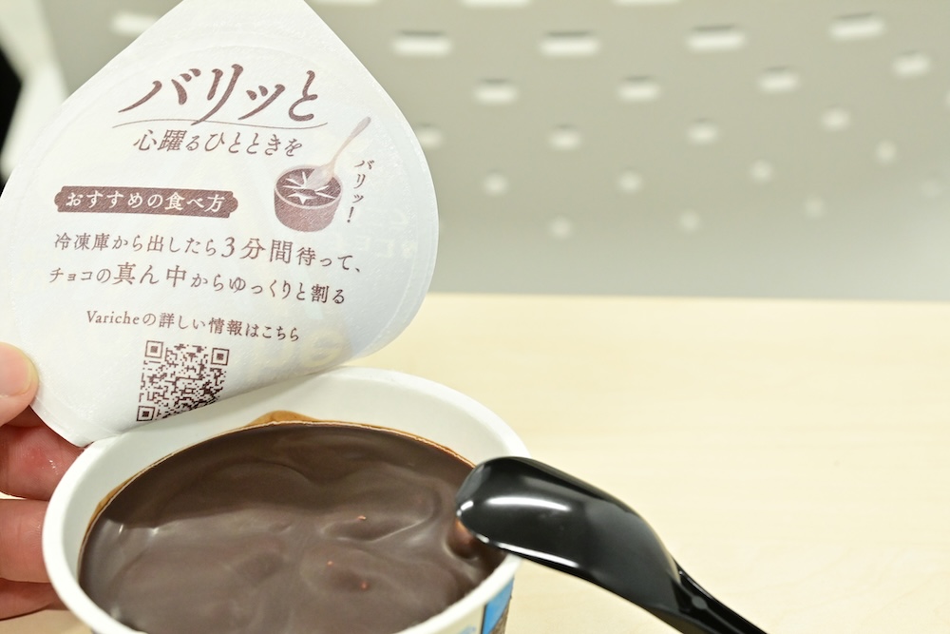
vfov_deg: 22.6
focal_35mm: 60
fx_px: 1583
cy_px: 317
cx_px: 475
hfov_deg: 33.4
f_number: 9
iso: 8000
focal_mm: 60
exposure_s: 1/100
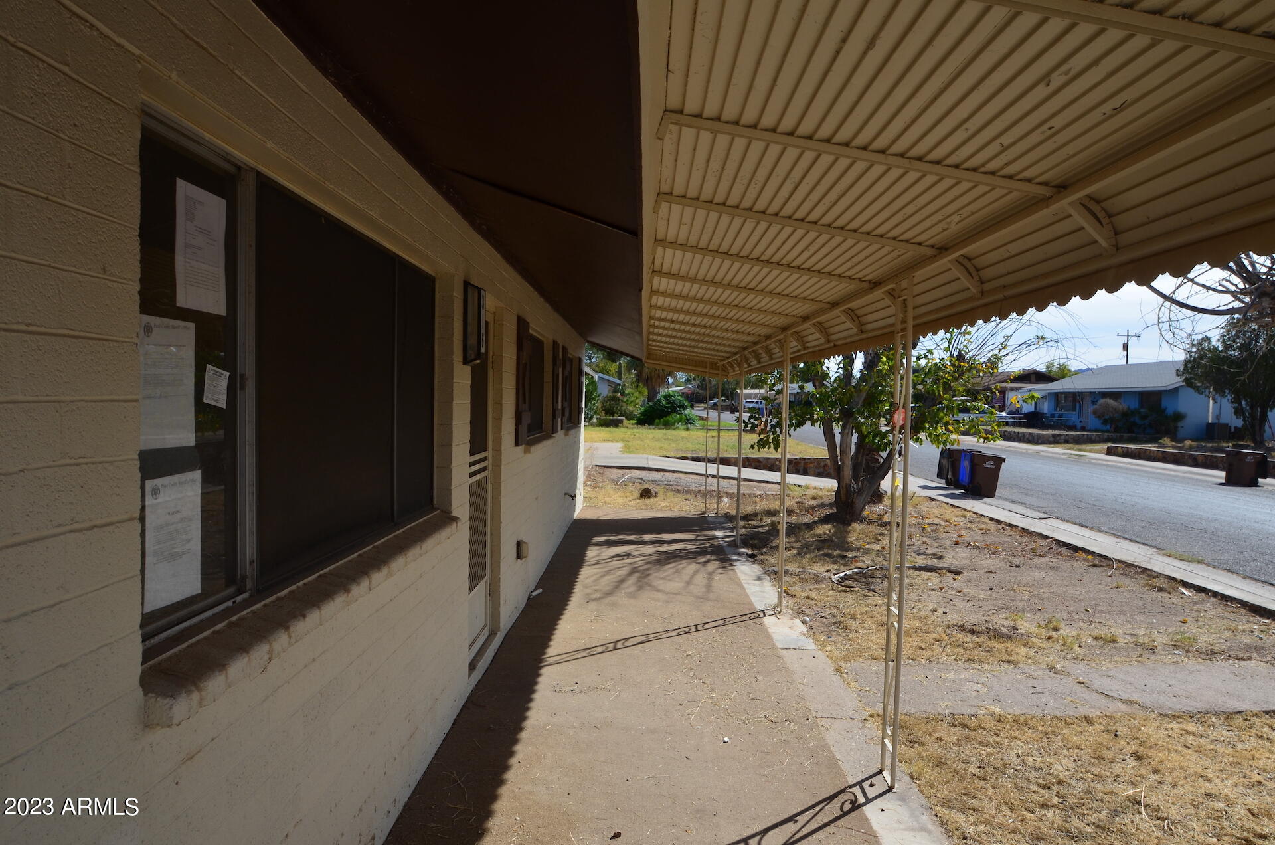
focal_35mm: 22
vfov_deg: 55.9
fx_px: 795
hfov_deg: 77.4
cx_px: 638
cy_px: 422
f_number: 9.5
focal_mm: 15
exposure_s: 1/250
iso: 200
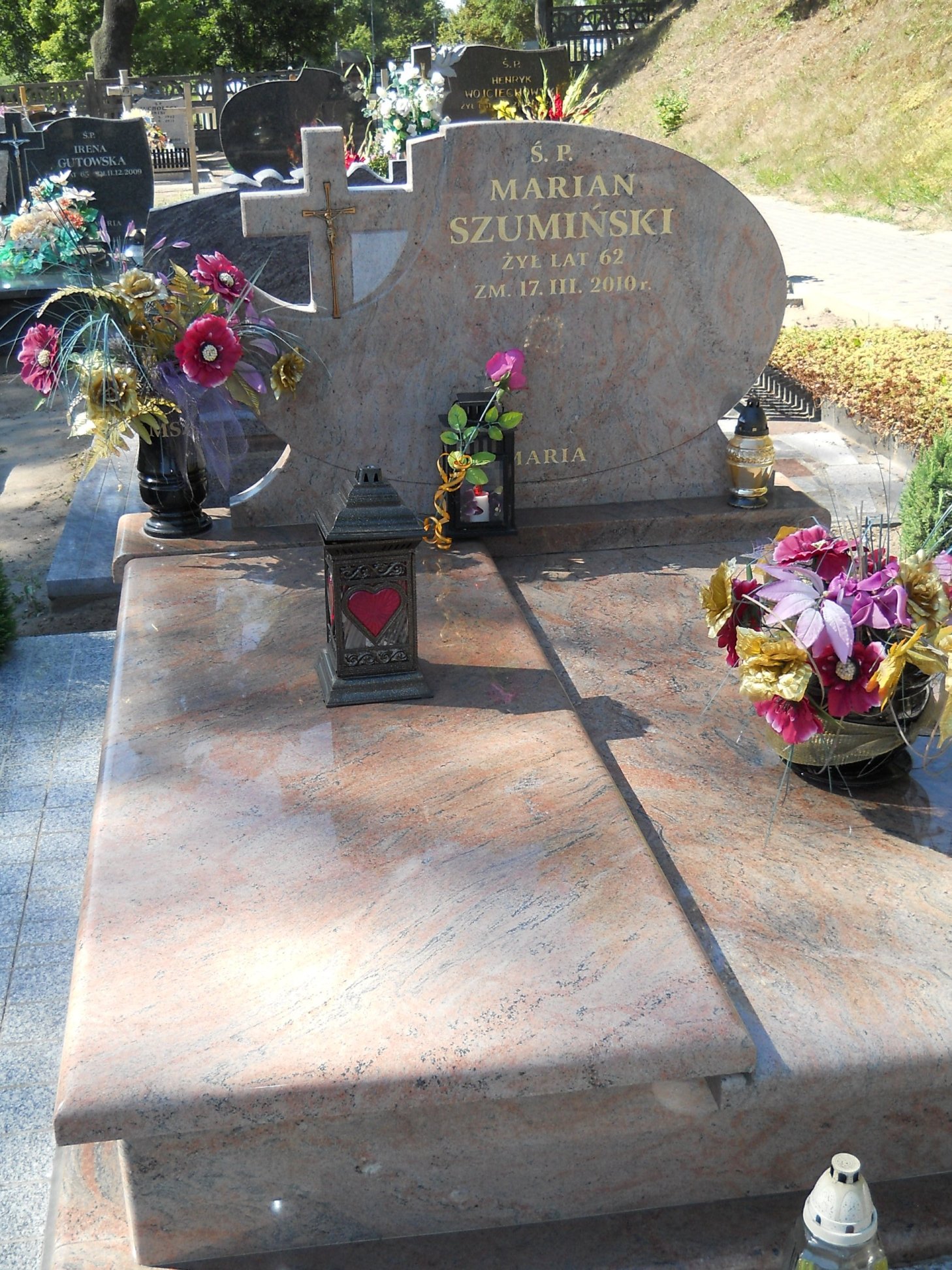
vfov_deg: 45.8
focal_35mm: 41
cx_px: 476
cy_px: 635
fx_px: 1503
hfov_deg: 35.1
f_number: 3.1
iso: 80
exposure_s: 1/250
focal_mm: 6.72
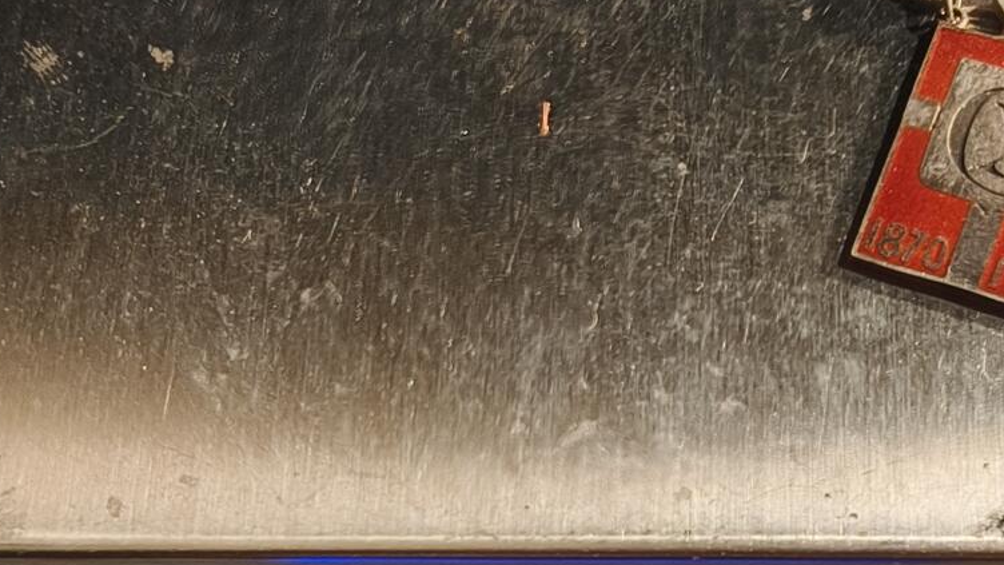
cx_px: 689
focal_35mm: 60
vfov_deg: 19.4
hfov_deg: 34.5
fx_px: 1597
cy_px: 590
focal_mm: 2.32
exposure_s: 1/50
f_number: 2
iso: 160
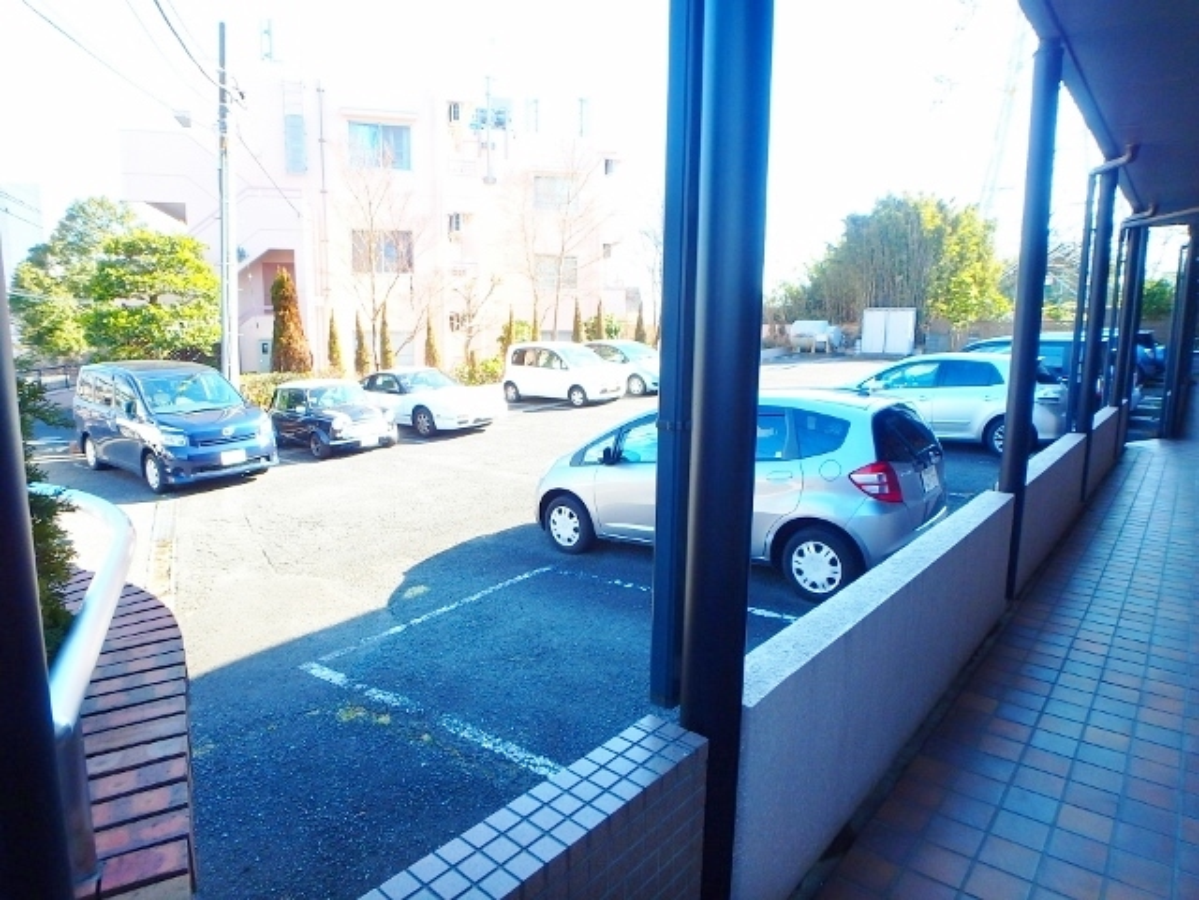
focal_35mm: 21
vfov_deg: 63.4
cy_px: 450
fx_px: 727
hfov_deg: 79.0
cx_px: 600
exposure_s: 1/160
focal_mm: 3.7
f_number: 3.5
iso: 125
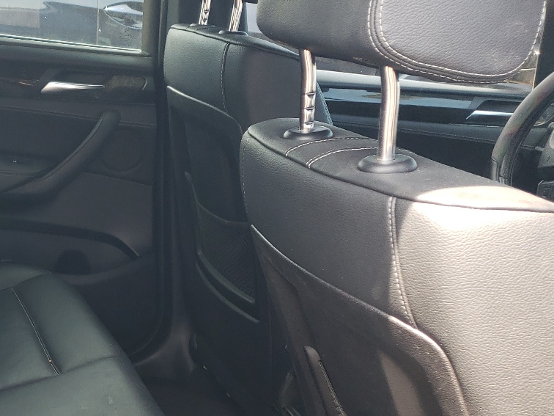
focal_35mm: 55
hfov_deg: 32.6
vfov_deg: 26.4
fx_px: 880
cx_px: 23
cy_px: 288
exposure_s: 1/133
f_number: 1.5
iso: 50
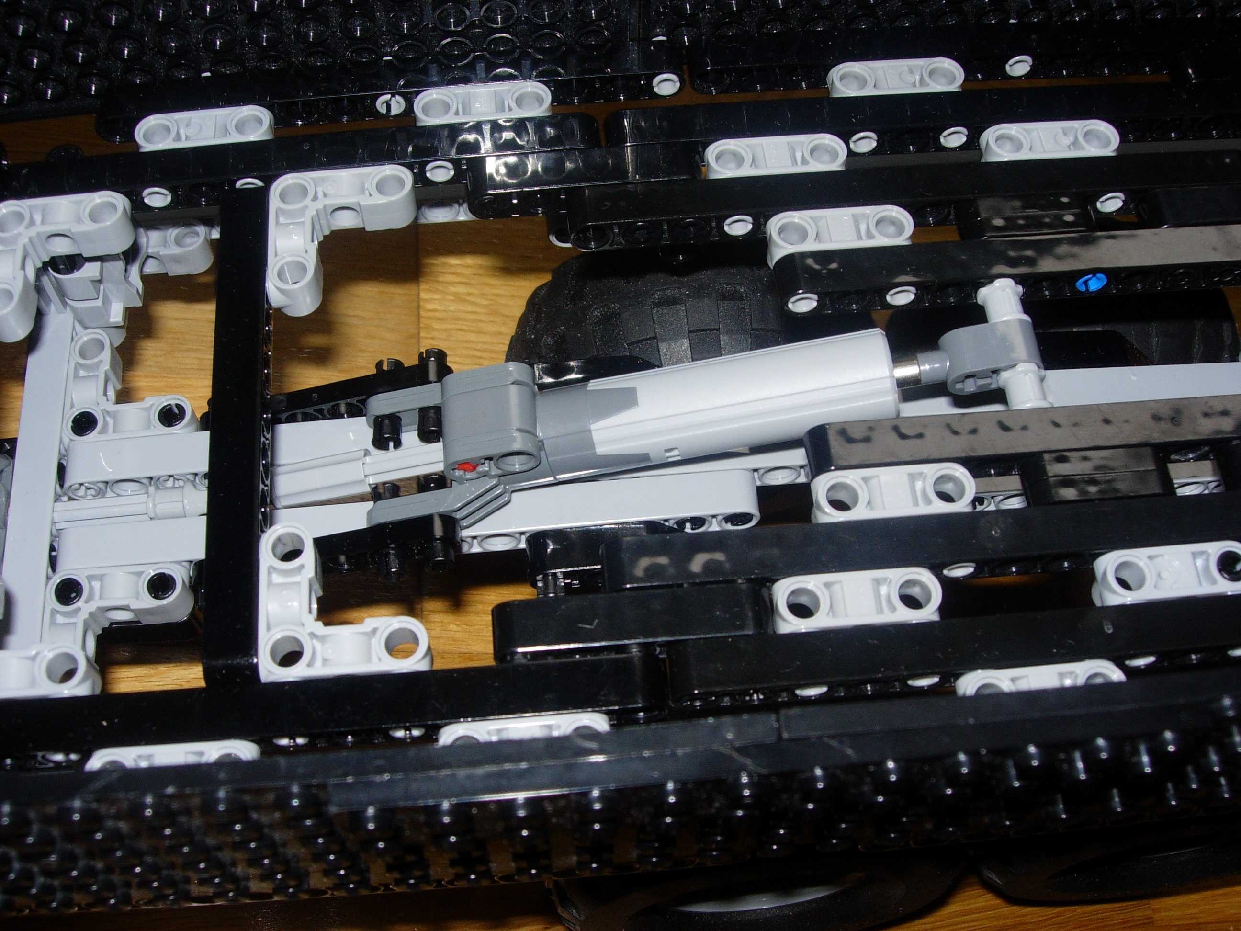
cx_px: 620
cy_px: 466
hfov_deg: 45.8
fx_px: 1470
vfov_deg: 35.1
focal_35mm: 41
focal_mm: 8.5
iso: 79
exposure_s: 1/64
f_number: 4.9
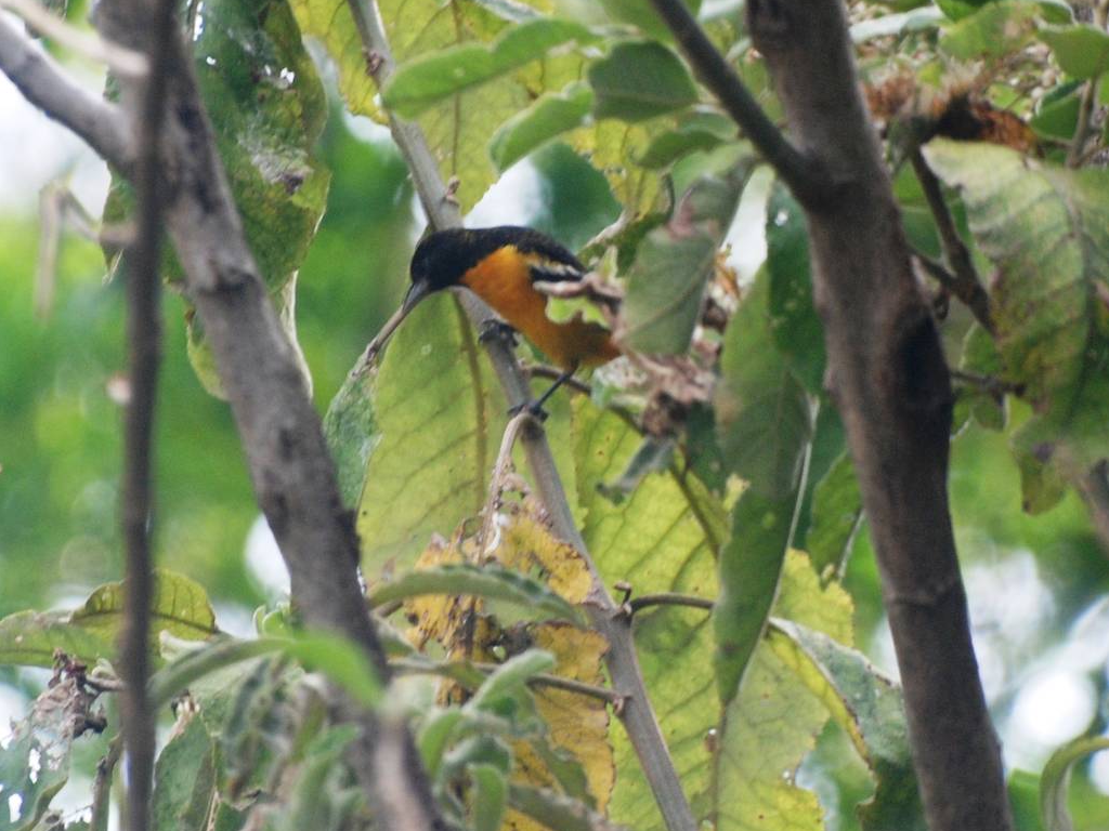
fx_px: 21689
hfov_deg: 2.9
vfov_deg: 2.2
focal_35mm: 677
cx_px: 379
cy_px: 274
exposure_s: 1/200
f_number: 5.6
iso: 400
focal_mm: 300
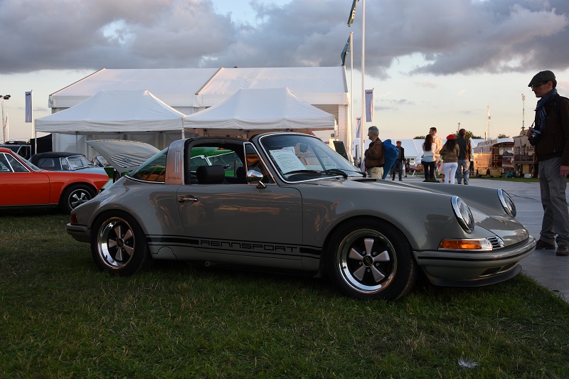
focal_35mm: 42
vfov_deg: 31.9
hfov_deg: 46.4
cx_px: 284
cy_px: 190
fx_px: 664
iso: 200
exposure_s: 1/160
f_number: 5
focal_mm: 28
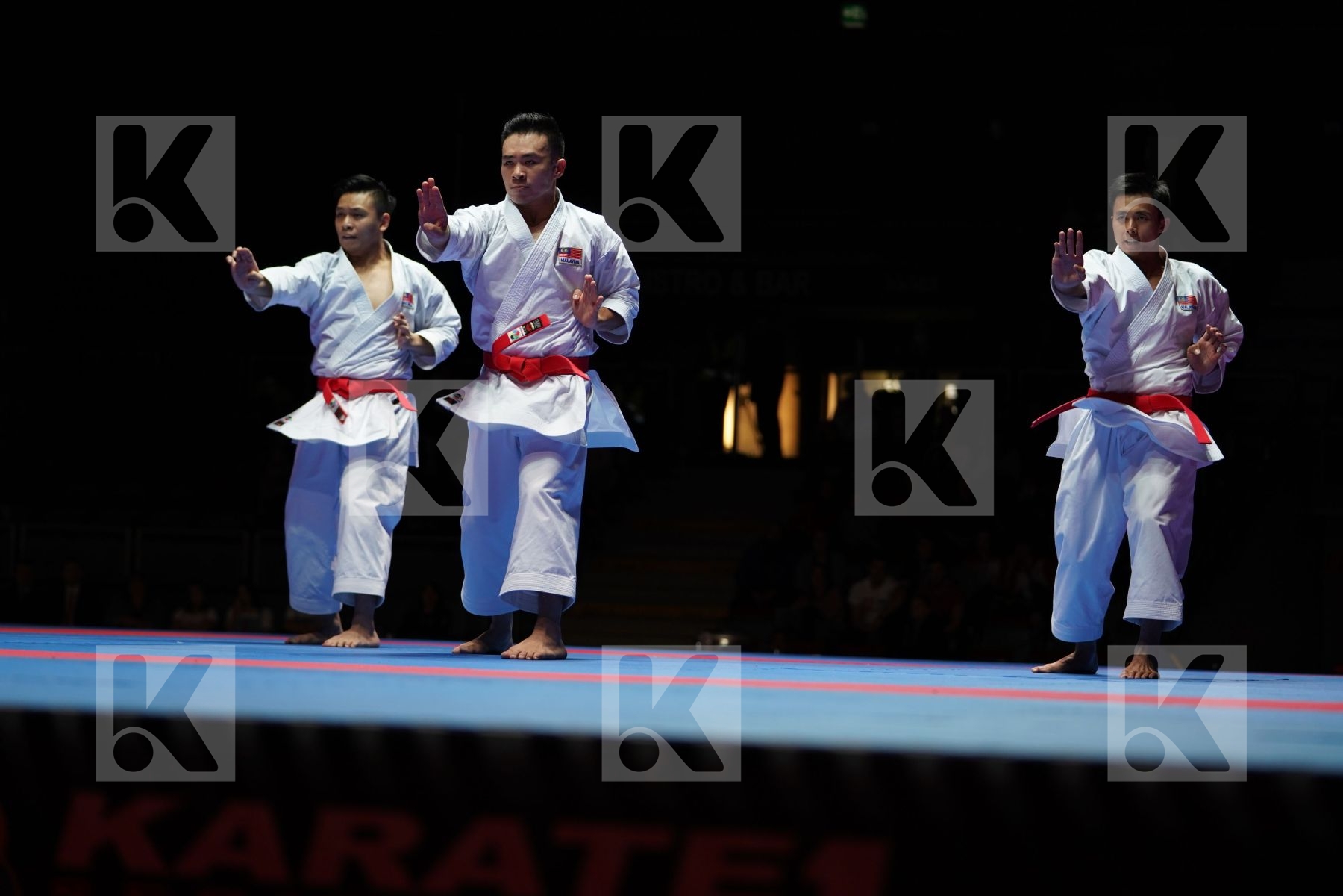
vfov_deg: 15.7
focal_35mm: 87
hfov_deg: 23.4
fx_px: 3245
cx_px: 672
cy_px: 448
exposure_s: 1/200
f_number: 2.8
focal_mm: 87
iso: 800
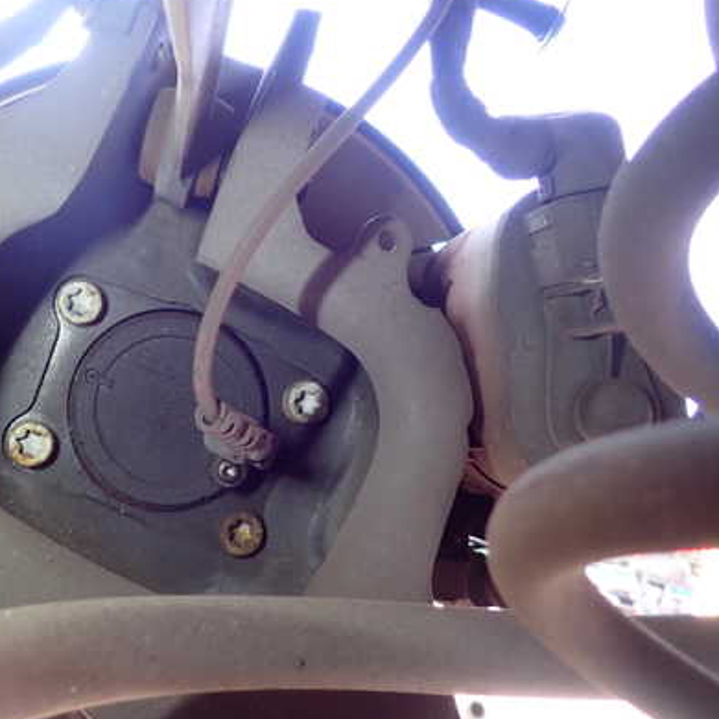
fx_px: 799
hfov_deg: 47.3
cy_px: 358
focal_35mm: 34
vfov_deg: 48.5
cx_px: 212
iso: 200
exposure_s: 1/80
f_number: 2
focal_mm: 4.5
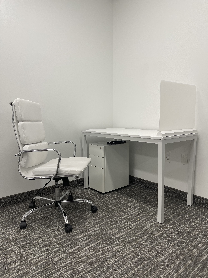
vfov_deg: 67.3
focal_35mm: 26
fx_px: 208
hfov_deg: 53.1
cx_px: 104
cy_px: 139
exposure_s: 1/120
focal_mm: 5.1
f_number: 1.6
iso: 64
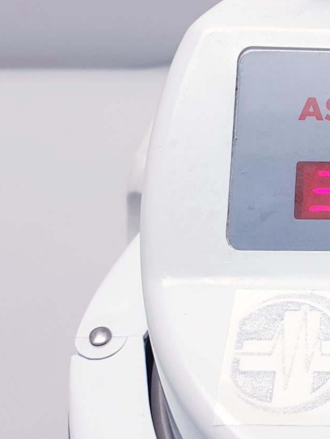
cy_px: 167
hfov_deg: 16.6
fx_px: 1017
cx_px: 506
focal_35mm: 80
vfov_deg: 24.4
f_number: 2.4
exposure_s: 1/100
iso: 80
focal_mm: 4.3
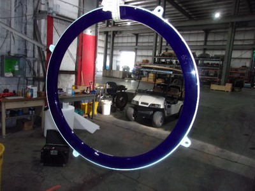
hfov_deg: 65.3
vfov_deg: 51.4
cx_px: 128
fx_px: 199
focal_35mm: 27
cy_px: 96
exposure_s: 1/34
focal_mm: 4.9
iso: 200
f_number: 3
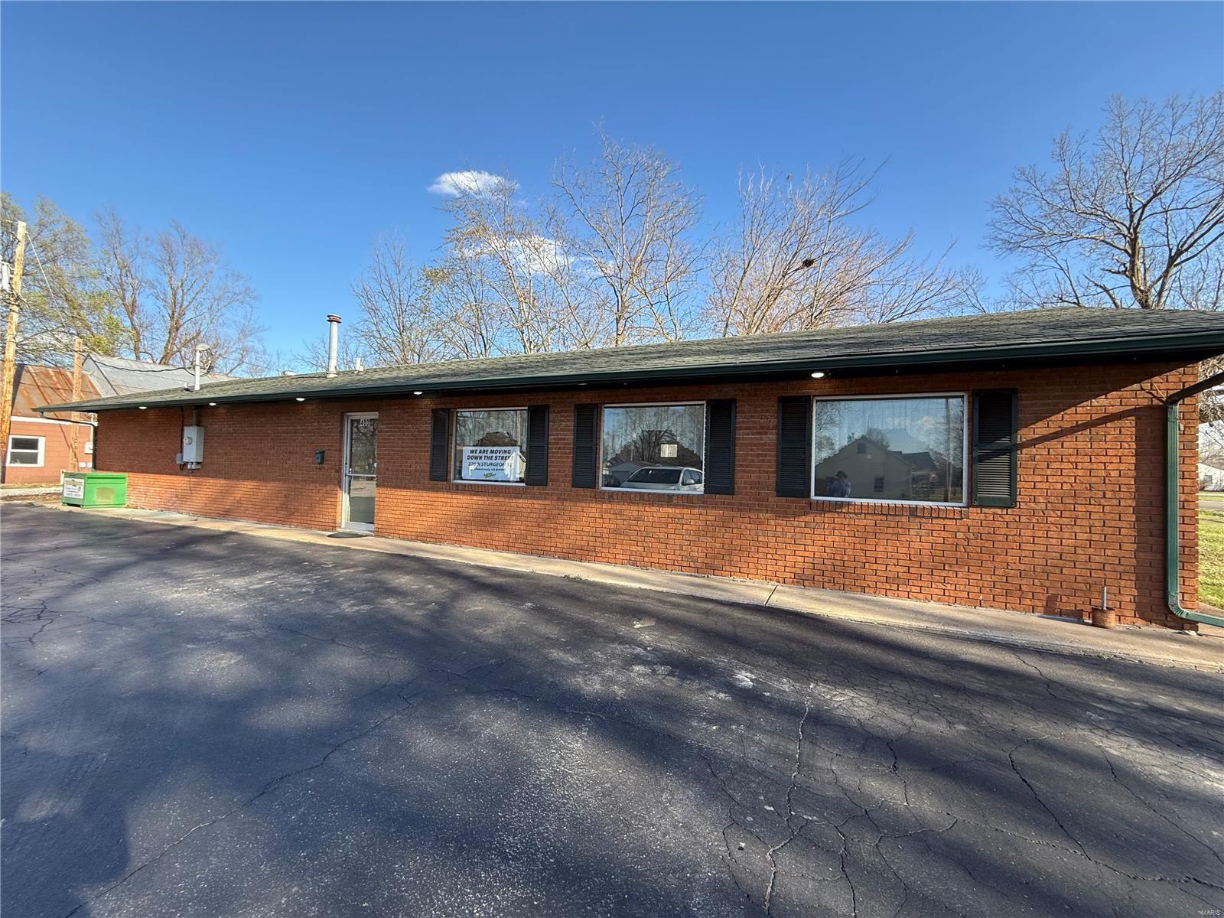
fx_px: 495
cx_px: 612
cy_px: 459
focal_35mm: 14
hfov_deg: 102.1
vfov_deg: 85.7
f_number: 2.2
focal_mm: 2.22
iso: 64
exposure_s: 1/506
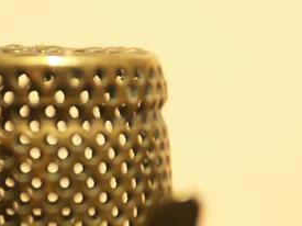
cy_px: 208
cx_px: -21
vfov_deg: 3.2
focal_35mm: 465
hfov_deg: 4.3
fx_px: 4055
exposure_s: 1/3
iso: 200
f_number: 3.5
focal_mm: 50.69
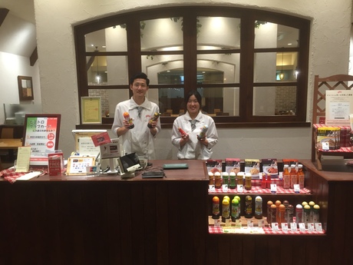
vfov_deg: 48.2
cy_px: 132
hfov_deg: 61.7
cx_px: 176
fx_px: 296
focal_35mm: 29
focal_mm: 4.15
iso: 100
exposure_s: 1/30
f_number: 2.2
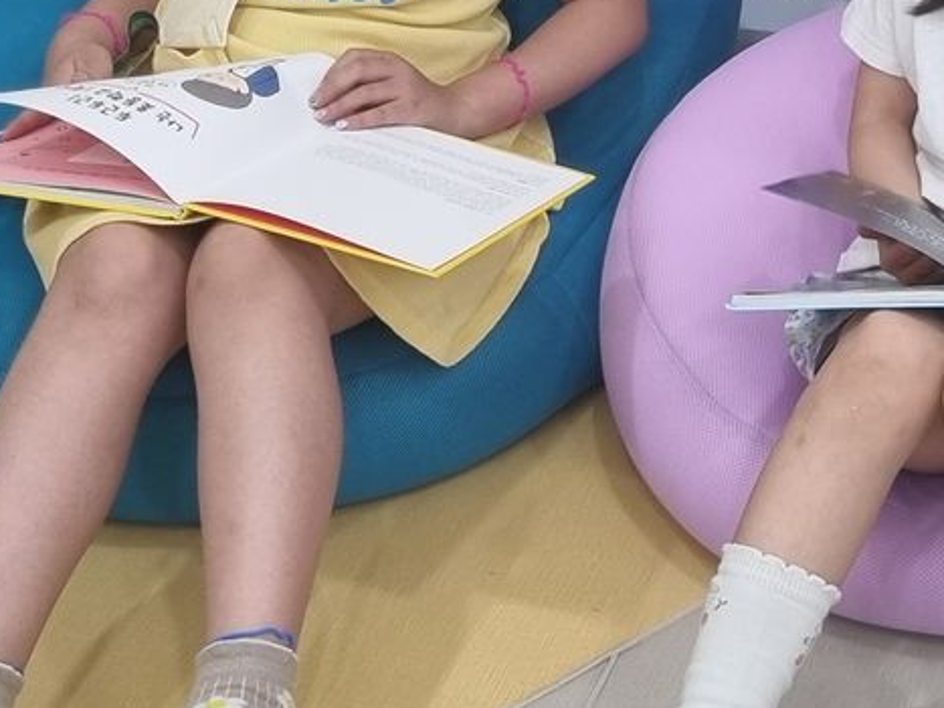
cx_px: 1106
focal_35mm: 107
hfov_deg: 17.6
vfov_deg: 13.6
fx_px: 2917
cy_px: -30
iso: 160
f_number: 1.8
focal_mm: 5.4
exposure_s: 1/120
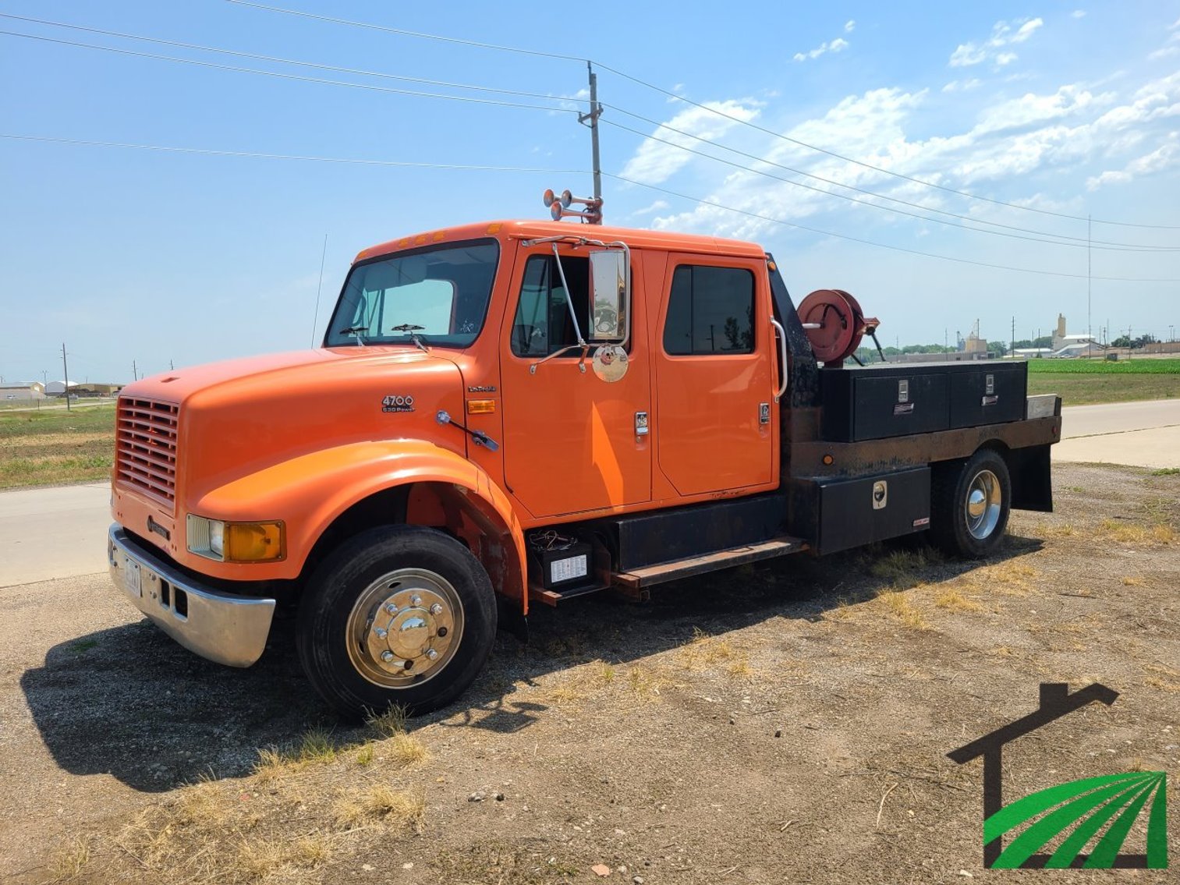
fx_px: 886
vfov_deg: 53.1
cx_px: 590
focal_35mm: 26
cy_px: 442
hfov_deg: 67.3
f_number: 1.8
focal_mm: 5.4
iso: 40
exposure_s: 1/2168
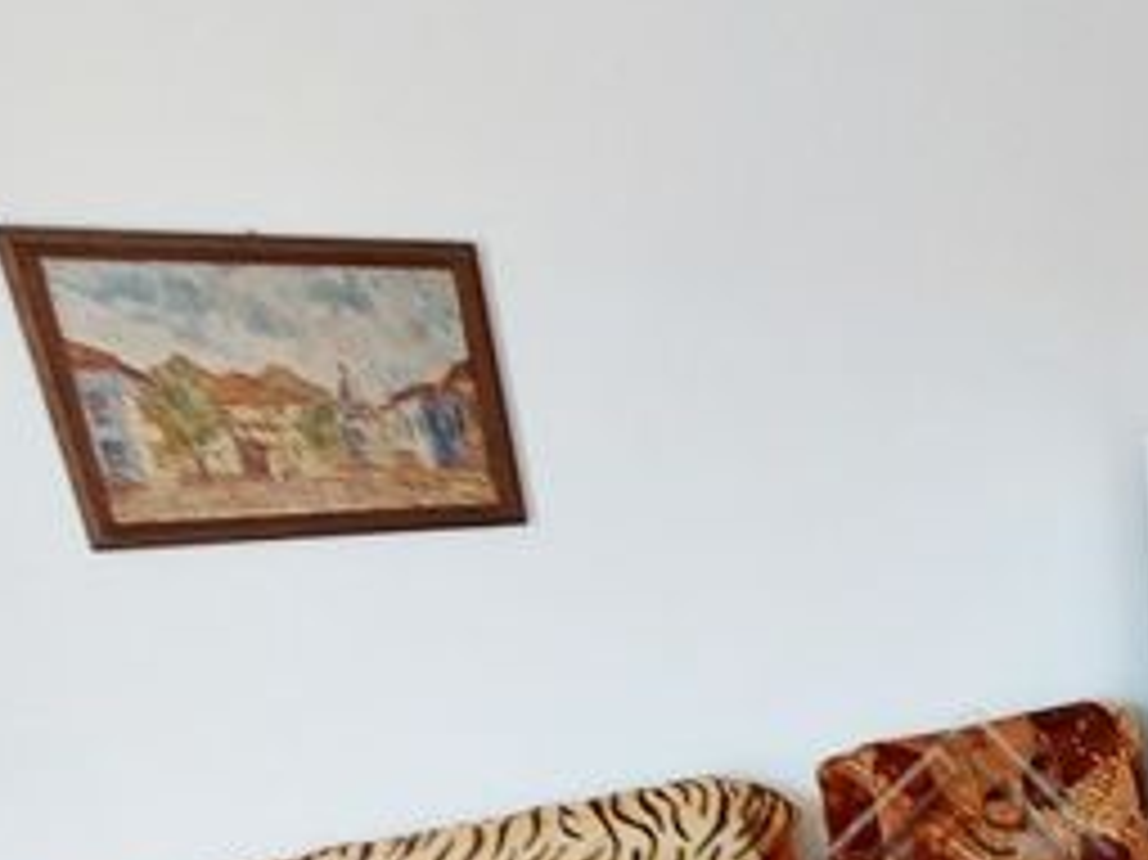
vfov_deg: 35.5
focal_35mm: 36
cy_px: 878
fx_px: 1193
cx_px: 1276
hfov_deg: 40.8
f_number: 2.2
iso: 100
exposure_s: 1/50
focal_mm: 1.74
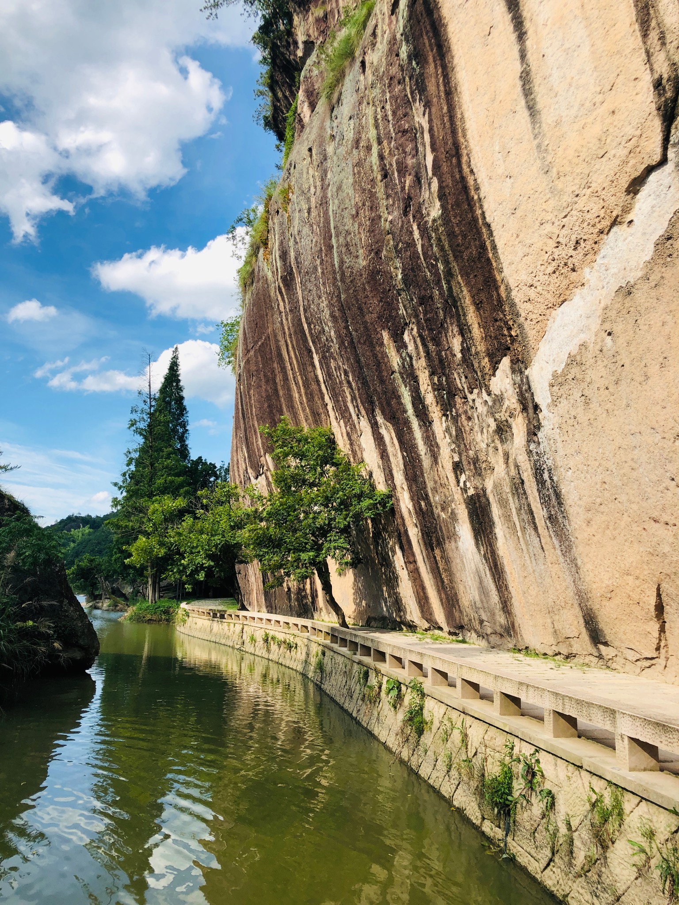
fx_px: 732
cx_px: 340
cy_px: 452
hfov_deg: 49.7
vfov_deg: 63.4
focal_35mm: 28
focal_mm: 3.99
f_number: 1.8
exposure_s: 1/1200
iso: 20
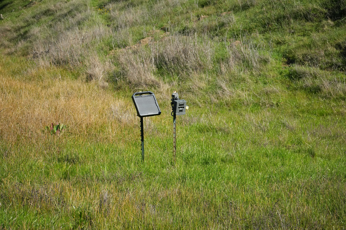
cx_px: 173
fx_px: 1461
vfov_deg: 9.0
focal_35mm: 152
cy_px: 115
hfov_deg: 13.5
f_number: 6.3
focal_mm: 152
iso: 1000
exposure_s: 1/2500
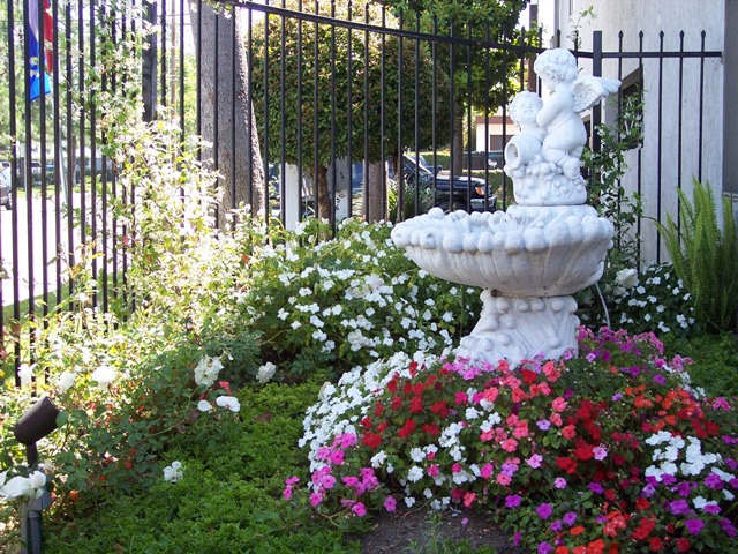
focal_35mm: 52
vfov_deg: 28.0
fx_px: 1109
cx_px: 369
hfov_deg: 36.8
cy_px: 277
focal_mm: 10.7
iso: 100
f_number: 4
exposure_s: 1/125
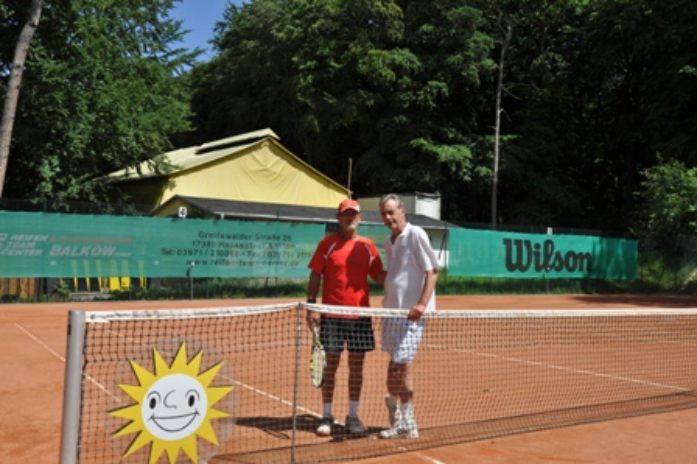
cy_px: 232
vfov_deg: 36.8
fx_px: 696
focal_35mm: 36
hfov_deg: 53.2
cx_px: 348
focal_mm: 24
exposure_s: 1/400
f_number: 10
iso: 200
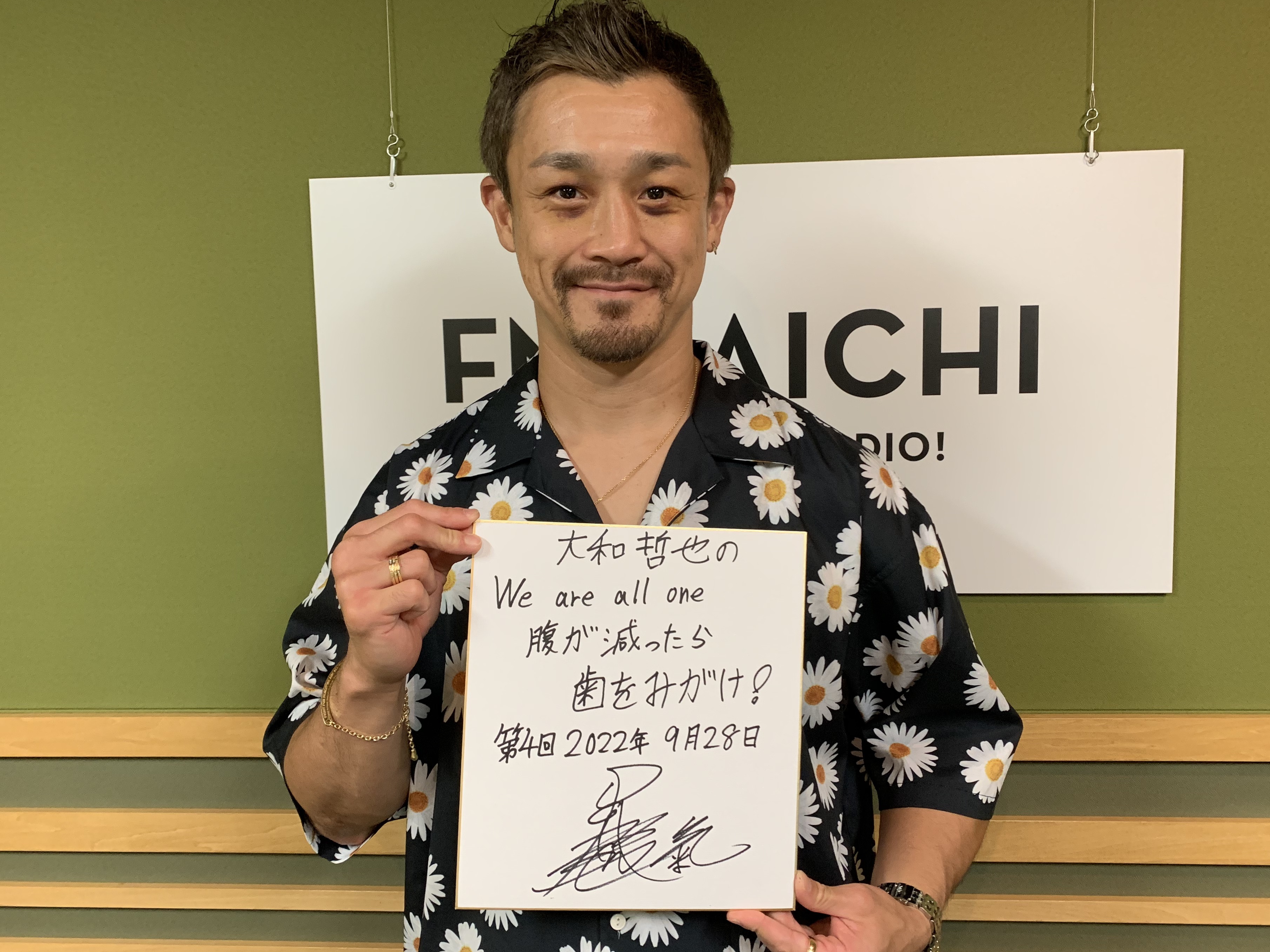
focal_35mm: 29
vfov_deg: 48.2
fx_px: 1064
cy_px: 493
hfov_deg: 61.6
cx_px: 657
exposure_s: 1/60
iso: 200
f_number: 1.8
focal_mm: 4.25
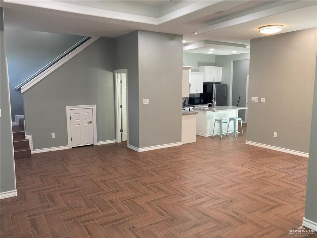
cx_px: 158
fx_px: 256
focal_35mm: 28
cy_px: 119
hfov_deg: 63.4
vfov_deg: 49.7
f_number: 1.8
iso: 80
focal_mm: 3.99
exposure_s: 1/60
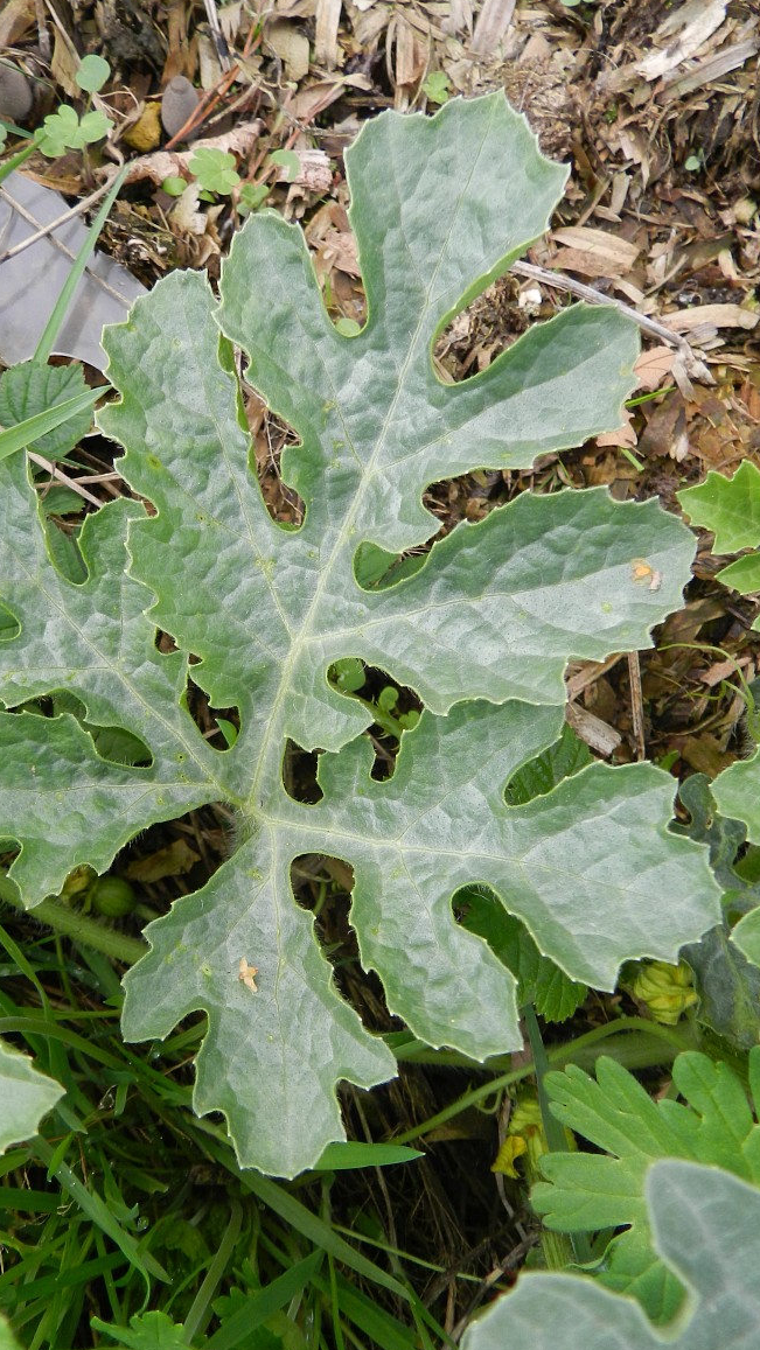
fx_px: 931
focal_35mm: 26
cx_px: 298
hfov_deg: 44.1
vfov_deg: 71.9
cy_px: 665
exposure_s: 1/400
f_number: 3.4
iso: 160
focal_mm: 4
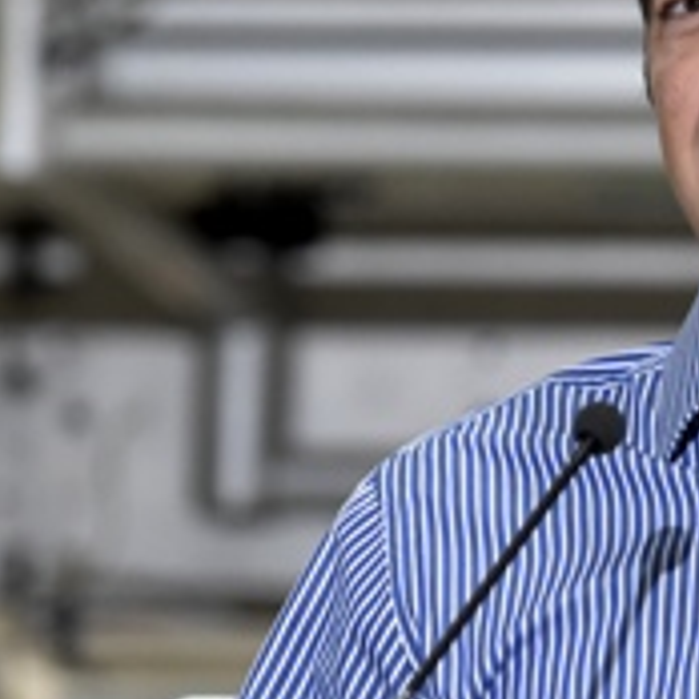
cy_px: 378
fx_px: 11583
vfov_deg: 3.5
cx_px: 1004
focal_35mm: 507
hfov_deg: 3.4
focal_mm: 130
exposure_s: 1/640
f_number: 5.6
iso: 4000
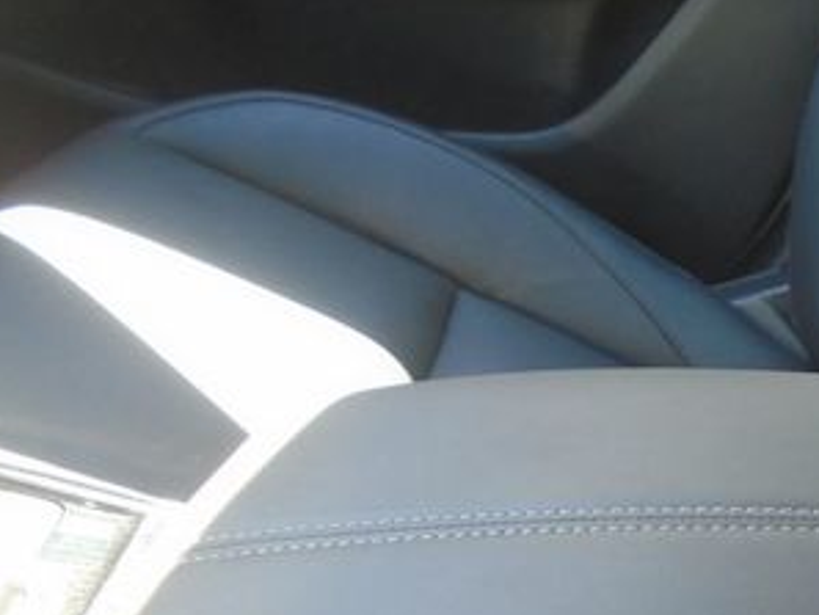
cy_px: 565
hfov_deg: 31.2
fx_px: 1325
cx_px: 858
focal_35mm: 56
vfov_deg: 25.2
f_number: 3.2
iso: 160
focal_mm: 4.6
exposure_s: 1/30
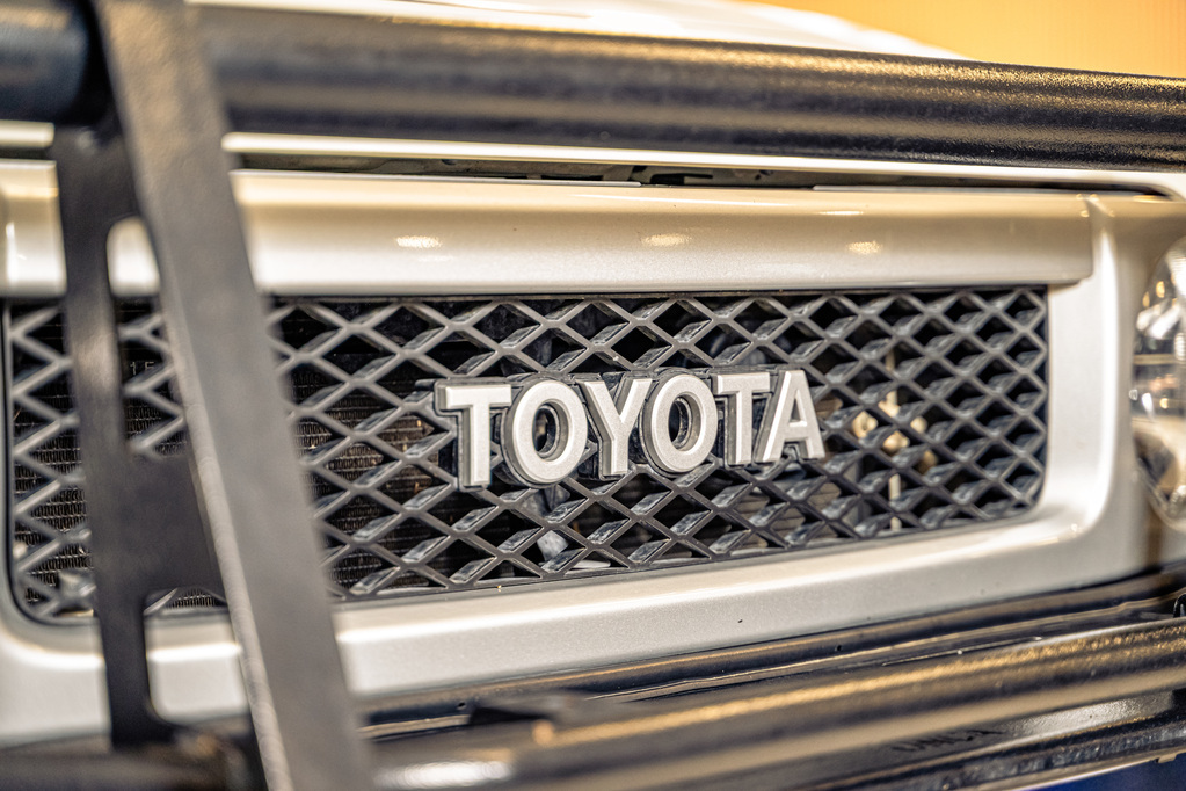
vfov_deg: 18.2
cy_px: 396
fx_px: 2471
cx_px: 593
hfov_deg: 27.0
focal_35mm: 75
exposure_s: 1/200
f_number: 2.8
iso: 2000
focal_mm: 75
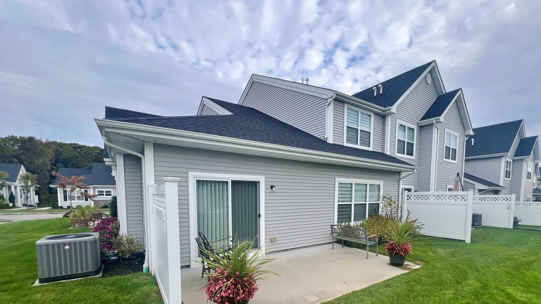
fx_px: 215
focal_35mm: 15
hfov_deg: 102.9
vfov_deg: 67.8
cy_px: 212
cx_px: 284
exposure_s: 1/533
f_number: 1.8
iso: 32
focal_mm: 1.57
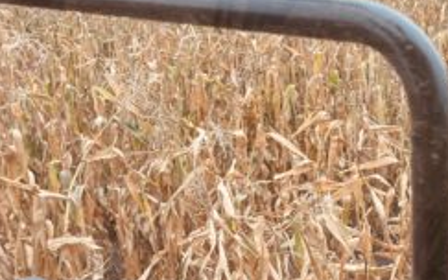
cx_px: 420
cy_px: 232
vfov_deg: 18.9
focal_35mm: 68
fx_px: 830
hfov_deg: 28.8
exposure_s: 1/254
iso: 50
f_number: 1.6
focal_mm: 5.1
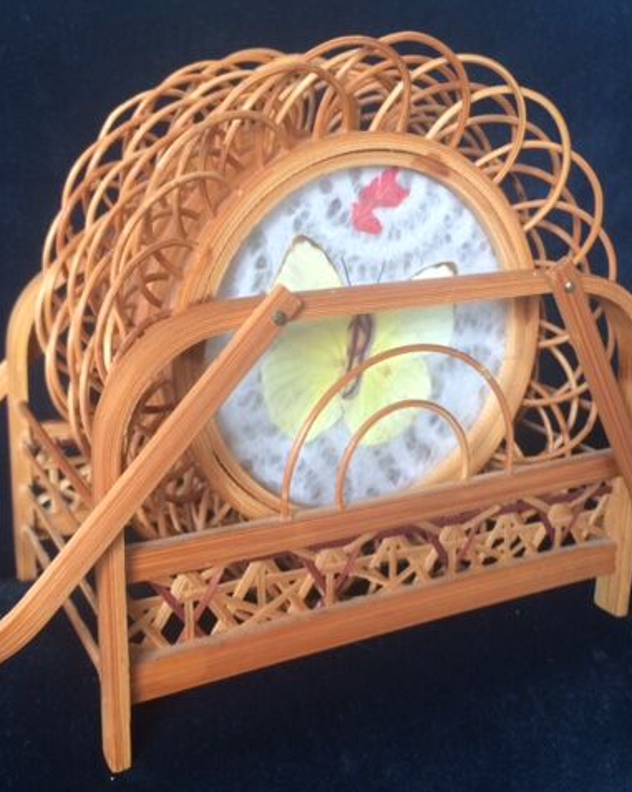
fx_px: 889
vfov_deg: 48.0
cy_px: 395
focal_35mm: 38
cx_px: 279
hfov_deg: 39.1
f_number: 2.2
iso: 64
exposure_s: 1/33
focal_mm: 4.15
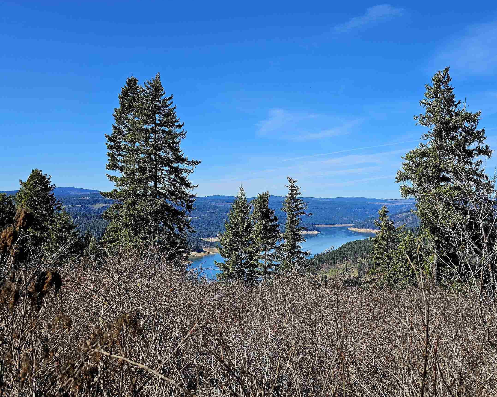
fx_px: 471
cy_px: 198
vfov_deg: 45.8
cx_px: 284
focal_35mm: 32
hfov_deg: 55.5
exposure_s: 1/833
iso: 10
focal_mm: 6.3
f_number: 1.7
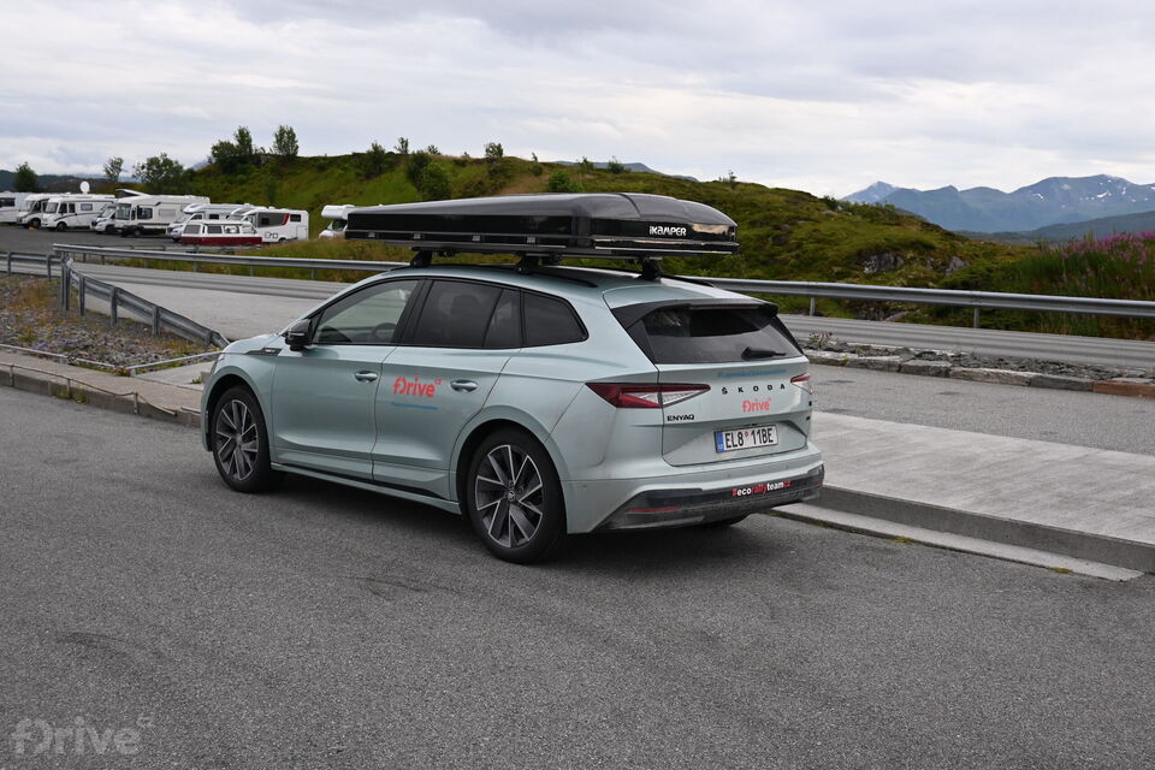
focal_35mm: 40
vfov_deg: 33.6
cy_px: 385
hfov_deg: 48.7
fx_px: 1275
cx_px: 578
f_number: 5.6
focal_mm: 26.5
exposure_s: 1/250
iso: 200
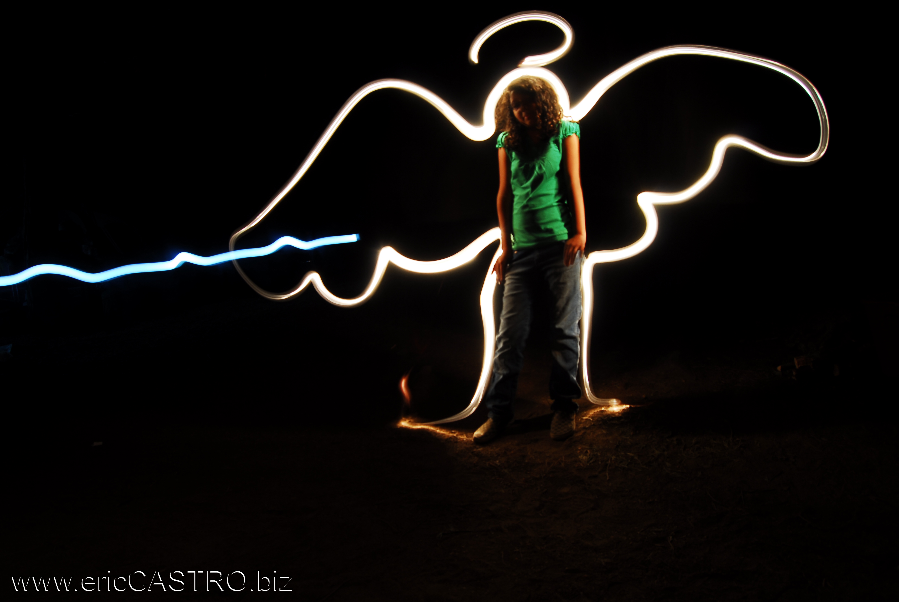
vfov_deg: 48.0
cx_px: 450
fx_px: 675
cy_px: 301
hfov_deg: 67.3
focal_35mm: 27
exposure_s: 30
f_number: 6.3
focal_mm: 18
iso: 100
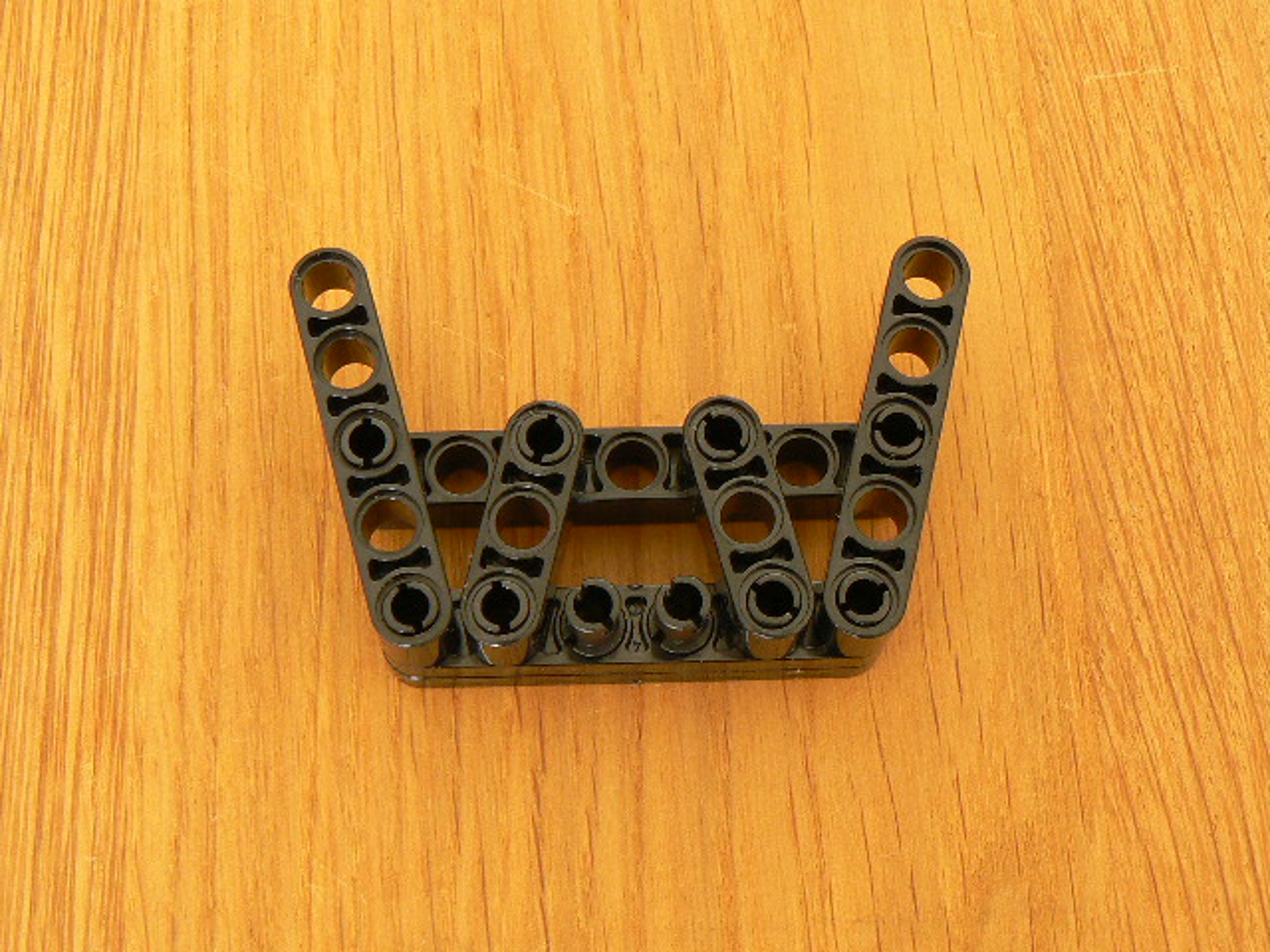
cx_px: 635
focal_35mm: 57
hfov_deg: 33.8
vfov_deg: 25.7
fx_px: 2091
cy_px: 476
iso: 100
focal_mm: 6.9
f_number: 4
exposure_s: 2.5
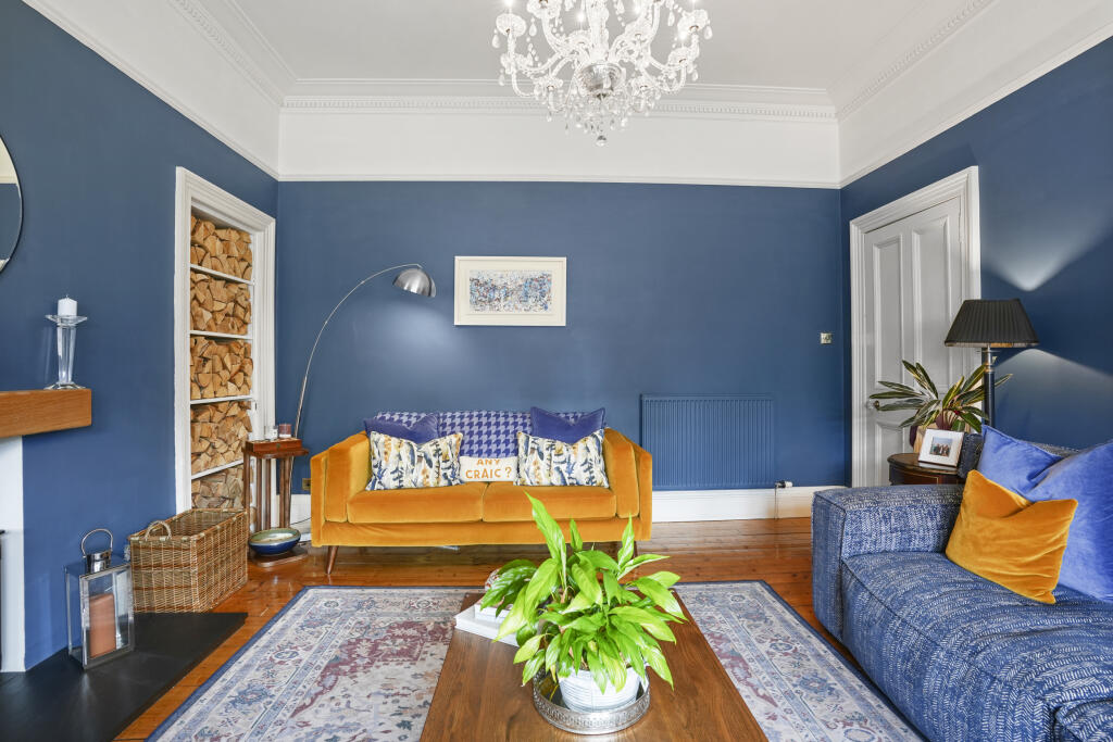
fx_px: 526
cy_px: 371
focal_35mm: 17
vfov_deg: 70.5
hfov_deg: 93.3
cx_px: 556
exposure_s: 1.6
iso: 250
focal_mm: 17
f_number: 8
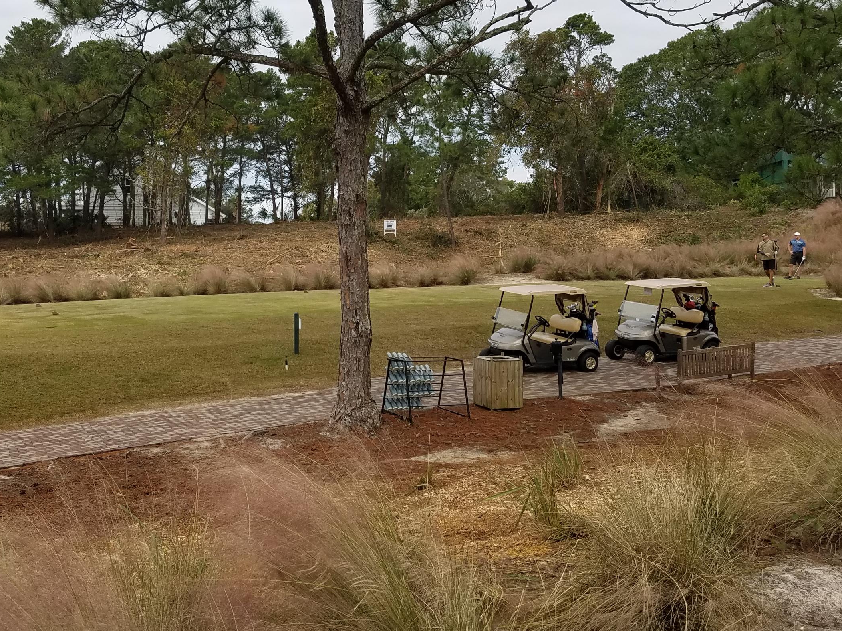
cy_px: 225
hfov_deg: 49.9
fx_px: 900
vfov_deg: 38.3
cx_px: 346
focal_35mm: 37
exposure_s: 1/1656
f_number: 1.7
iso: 50
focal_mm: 4.2
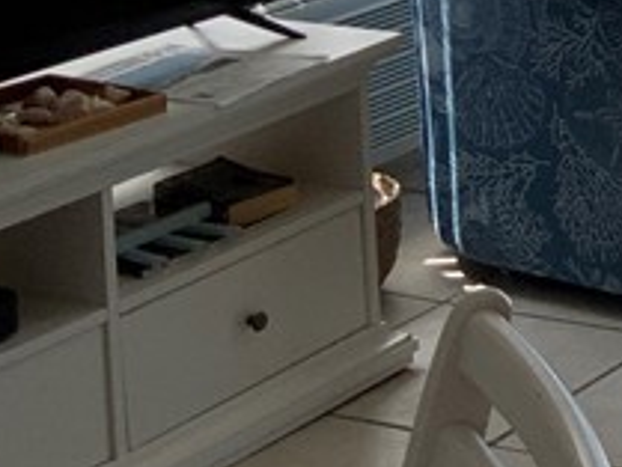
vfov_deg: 10.2
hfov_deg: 11.5
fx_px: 2553
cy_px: -190
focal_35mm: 142
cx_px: 1476
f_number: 1.8
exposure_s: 1/728
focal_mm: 3
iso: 16
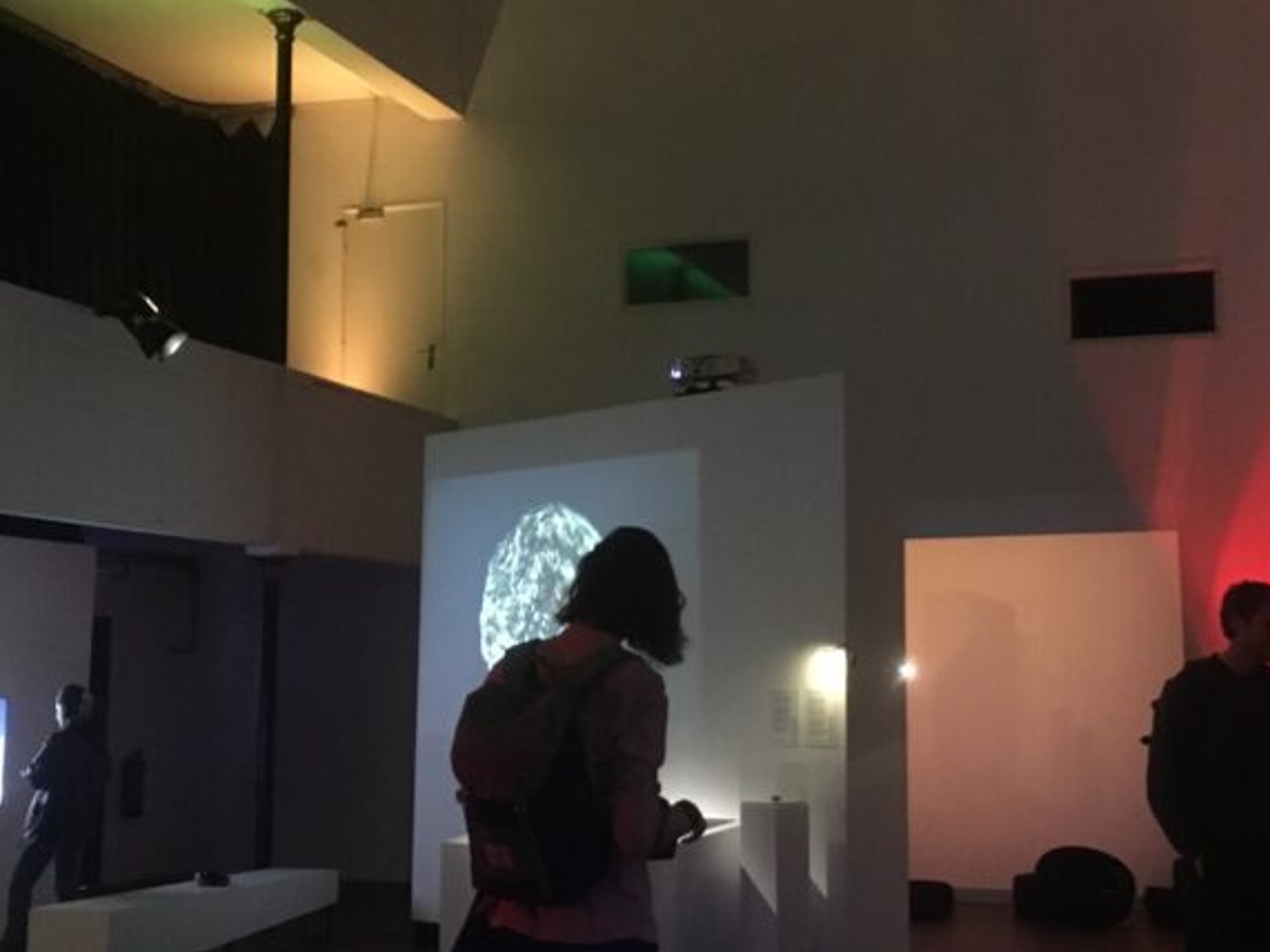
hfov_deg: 36.8
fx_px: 1907
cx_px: 707
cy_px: 445
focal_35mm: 52
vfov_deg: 28.0
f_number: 2.2
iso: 640
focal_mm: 4.15
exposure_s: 1/17
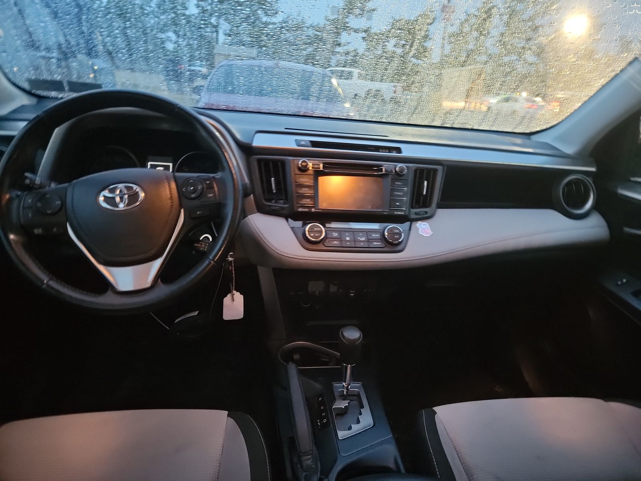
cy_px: 240
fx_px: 444
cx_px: 320
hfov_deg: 71.6
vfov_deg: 56.8
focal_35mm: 24
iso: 2550
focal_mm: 6.7
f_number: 1.8
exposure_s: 1/14
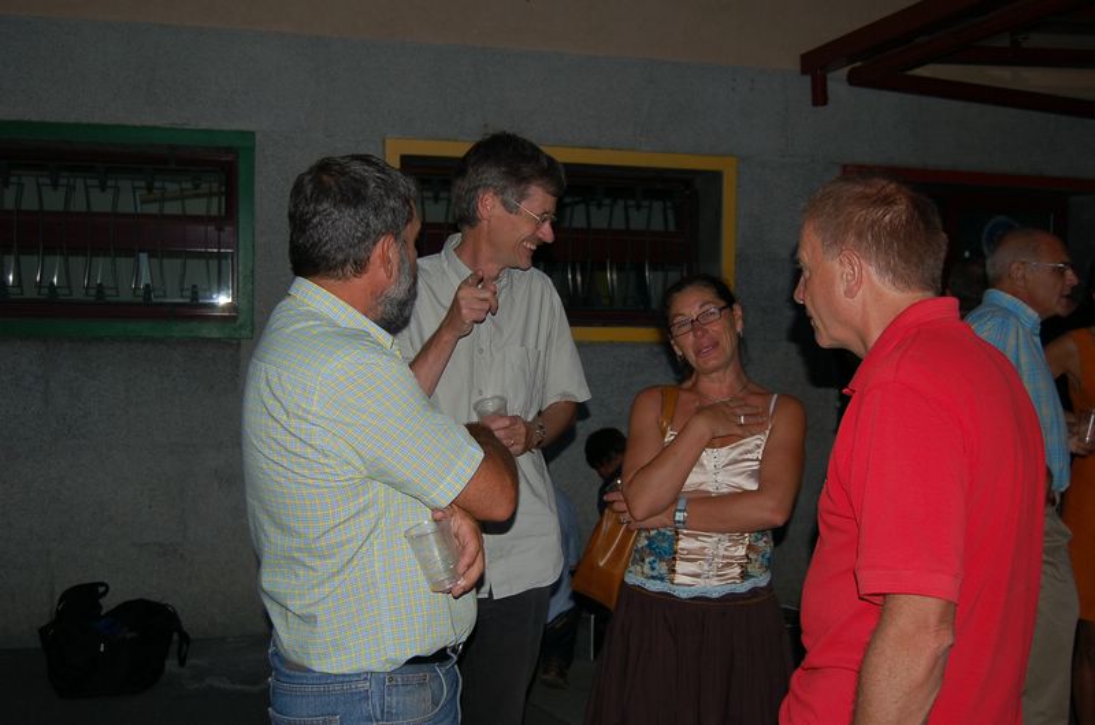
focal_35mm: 39
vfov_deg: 34.1
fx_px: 1184
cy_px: 362
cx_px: 548
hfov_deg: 49.6
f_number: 4.5
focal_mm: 26
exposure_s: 1/250
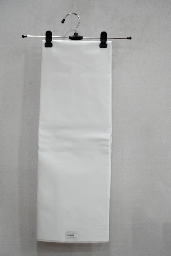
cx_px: 86
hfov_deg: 13.0
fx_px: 748
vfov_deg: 19.5
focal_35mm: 105
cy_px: 128
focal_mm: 105
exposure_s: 1/60
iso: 1000
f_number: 5.6
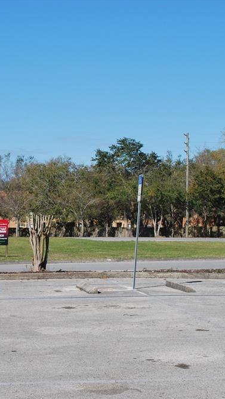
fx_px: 816
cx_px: 5
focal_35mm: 77
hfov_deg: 15.4
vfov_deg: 27.5
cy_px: 202
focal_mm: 32
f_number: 8
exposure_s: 1/250
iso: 100
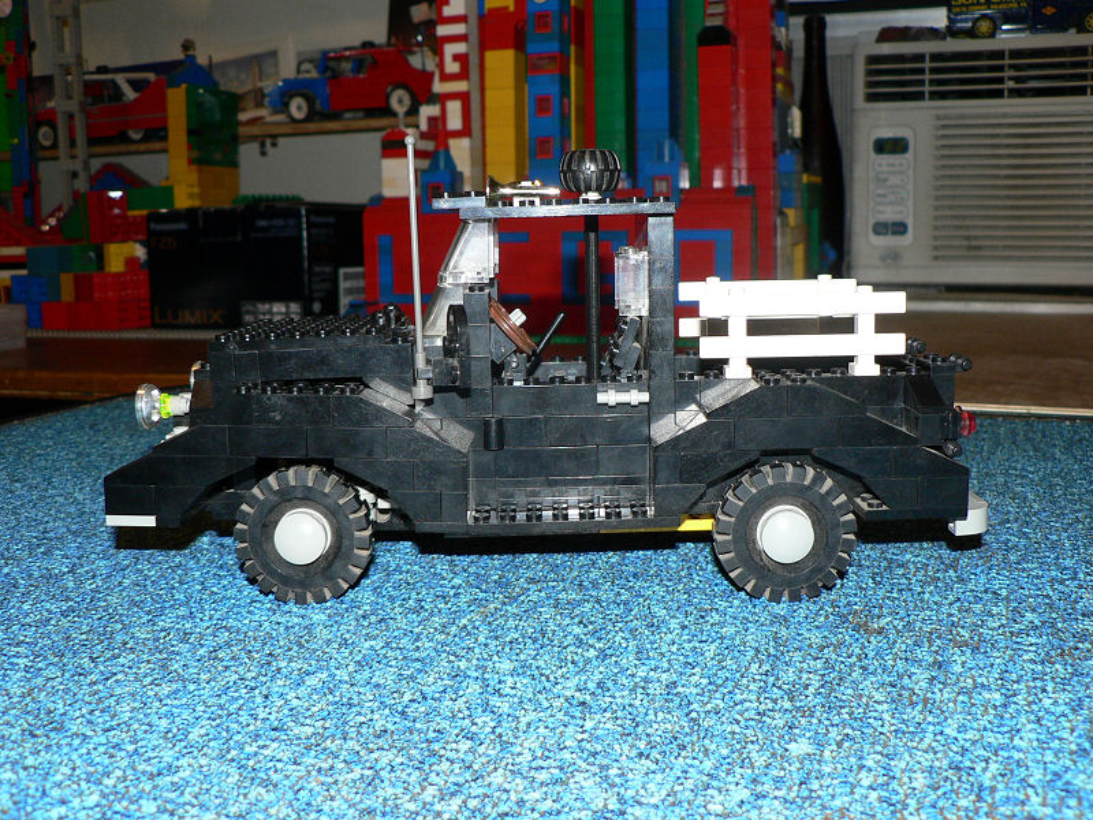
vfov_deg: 39.7
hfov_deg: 51.4
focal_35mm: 36
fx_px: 1137
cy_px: 410
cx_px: 546
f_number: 2.8
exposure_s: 1/60
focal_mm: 6
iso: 100
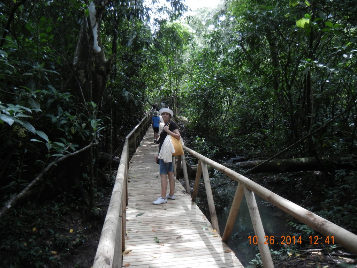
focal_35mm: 30
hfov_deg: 60.0
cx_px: 178
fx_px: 309
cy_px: 134
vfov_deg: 46.8
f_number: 3.5
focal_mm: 5.4
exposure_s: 1/105
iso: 160
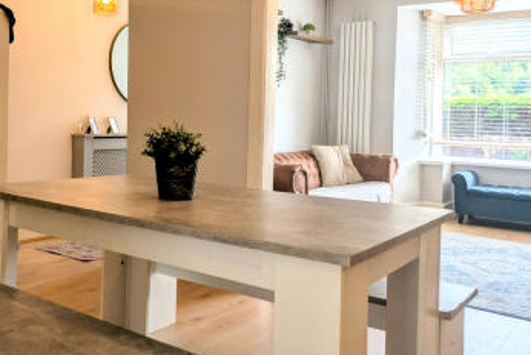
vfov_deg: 35.6
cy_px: 119
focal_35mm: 37
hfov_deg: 51.0
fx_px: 546
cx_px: 181
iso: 41
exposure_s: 1/58.8
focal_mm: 2.23
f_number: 1.95
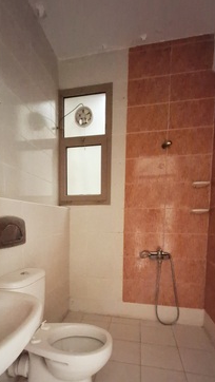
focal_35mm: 22
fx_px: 223
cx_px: 91
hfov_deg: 51.3
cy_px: 236
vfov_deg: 79.9
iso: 1250
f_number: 2.2
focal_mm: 1.64
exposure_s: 1/20
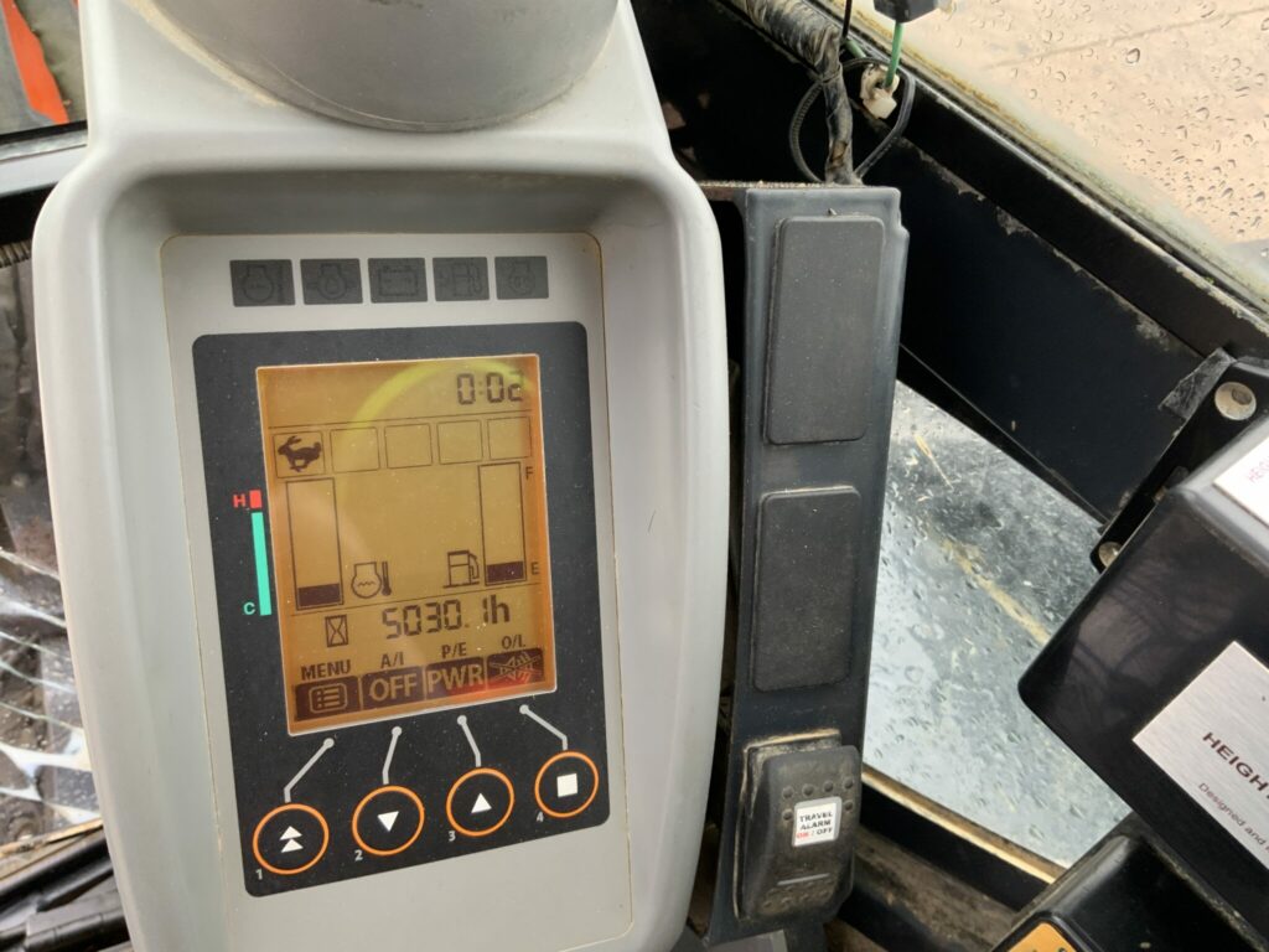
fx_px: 1063
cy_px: 476
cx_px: 634
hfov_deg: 61.7
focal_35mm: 29
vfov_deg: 48.2
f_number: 1.8
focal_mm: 3
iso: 64
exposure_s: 1/80
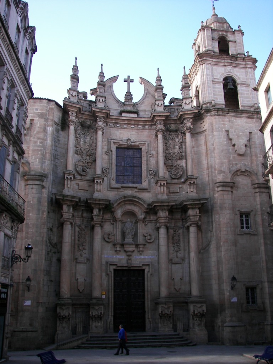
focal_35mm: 36
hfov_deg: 39.7
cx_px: 136
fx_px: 379
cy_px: 182
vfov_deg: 51.4
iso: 50
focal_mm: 6
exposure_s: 1/160
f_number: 2.8
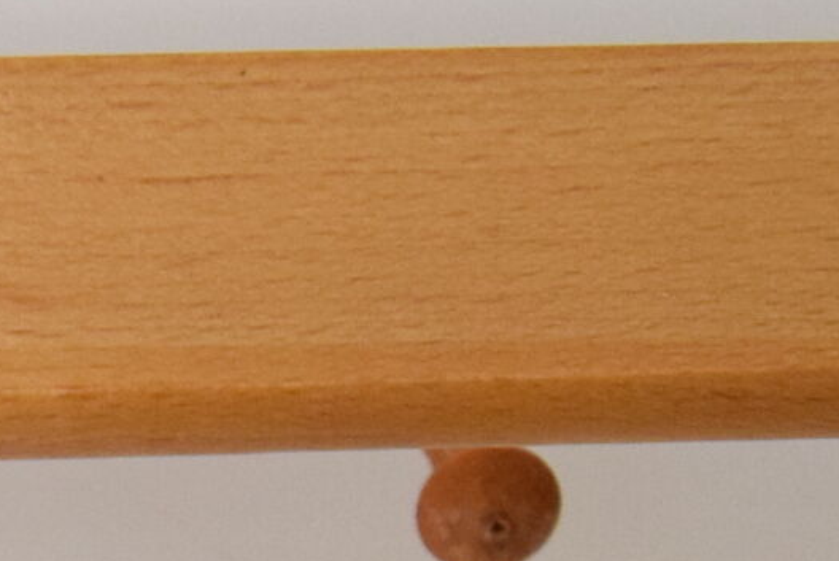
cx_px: -532
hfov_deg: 11.4
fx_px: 3965
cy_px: 758
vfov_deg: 8.0
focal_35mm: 170
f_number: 7.1
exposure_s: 1/200
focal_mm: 20
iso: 1600
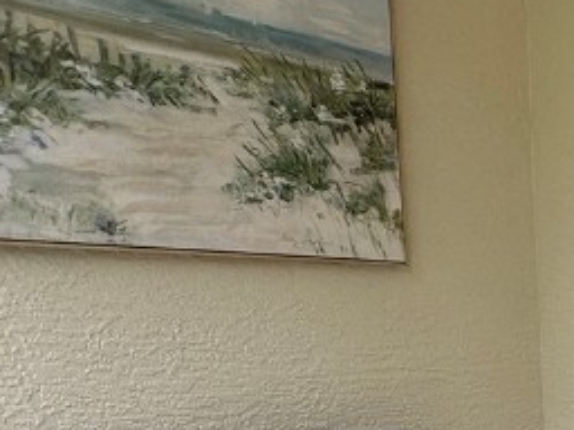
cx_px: 1027
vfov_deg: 24.4
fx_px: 929
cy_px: 470
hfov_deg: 21.9
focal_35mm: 56
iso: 40
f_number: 2.2
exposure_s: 1/116
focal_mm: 2.22
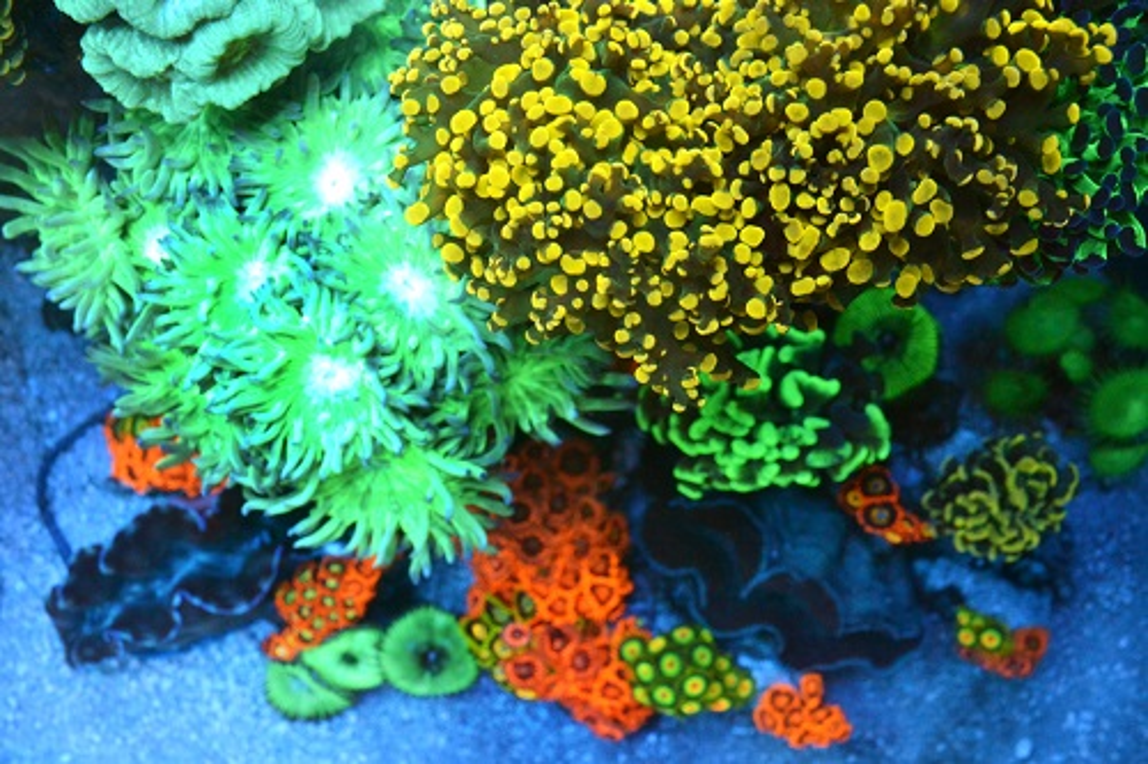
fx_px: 1387
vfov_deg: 30.8
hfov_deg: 45.0
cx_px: 574
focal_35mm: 44
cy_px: 382
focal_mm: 29
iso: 1600
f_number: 11
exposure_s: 1/20
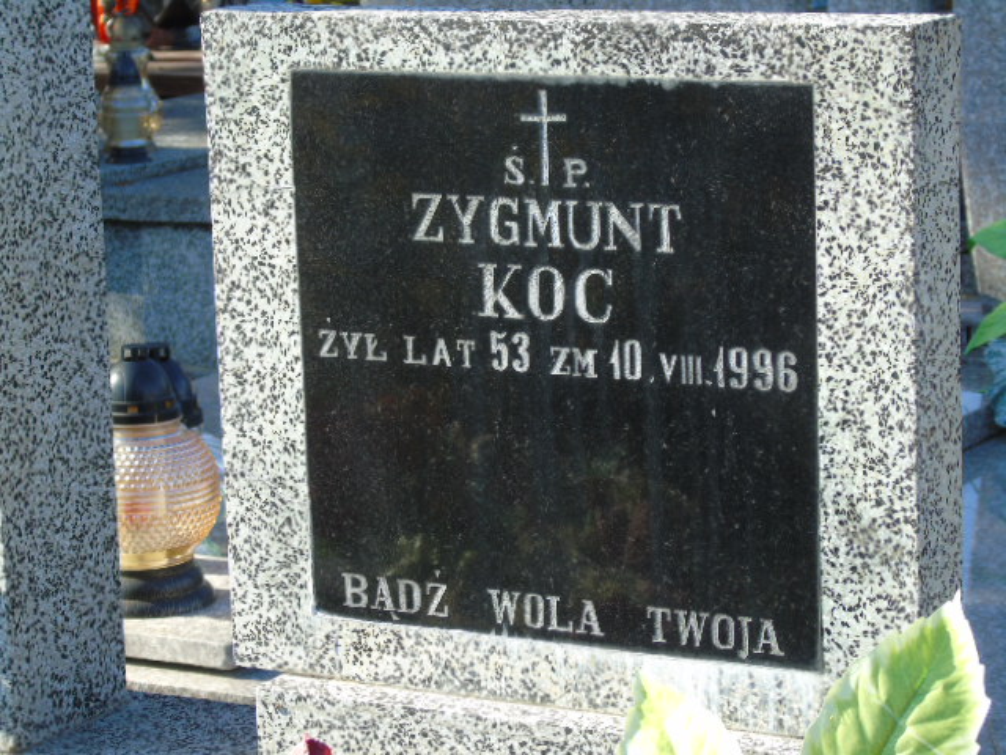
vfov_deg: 12.0
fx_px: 3604
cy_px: 378
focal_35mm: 124
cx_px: 503
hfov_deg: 15.9
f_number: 4.6
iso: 80
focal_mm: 22
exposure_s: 1/160
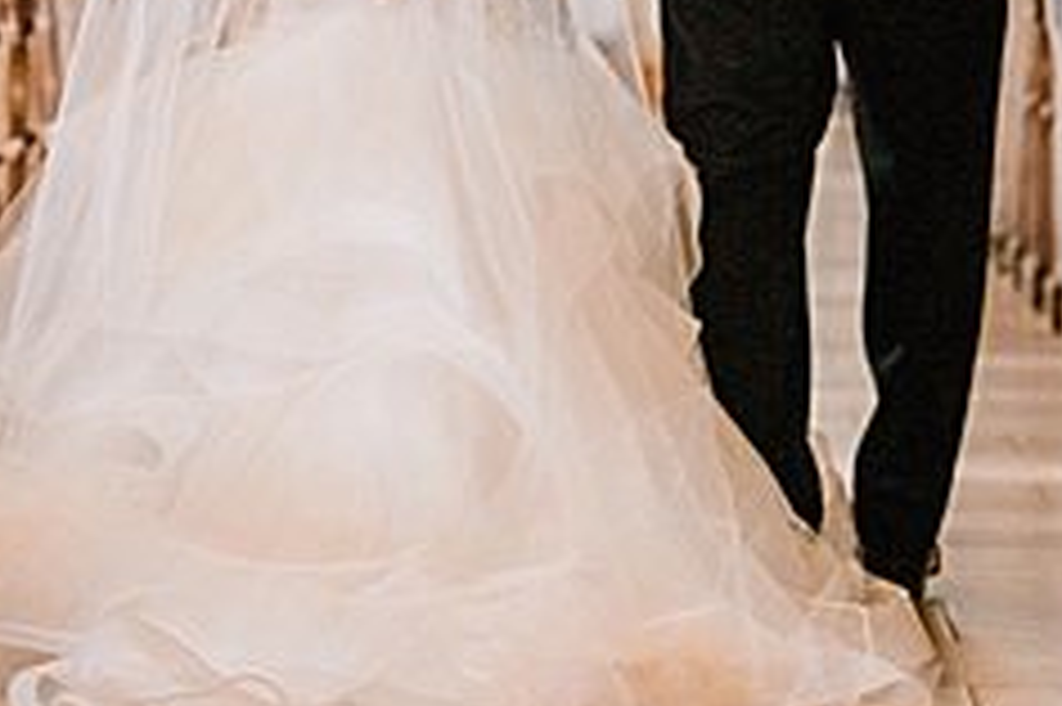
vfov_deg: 4.9
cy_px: -456
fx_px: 8224
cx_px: 490
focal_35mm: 279
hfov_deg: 7.4
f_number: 2.8
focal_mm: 70
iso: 1600
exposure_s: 1/250
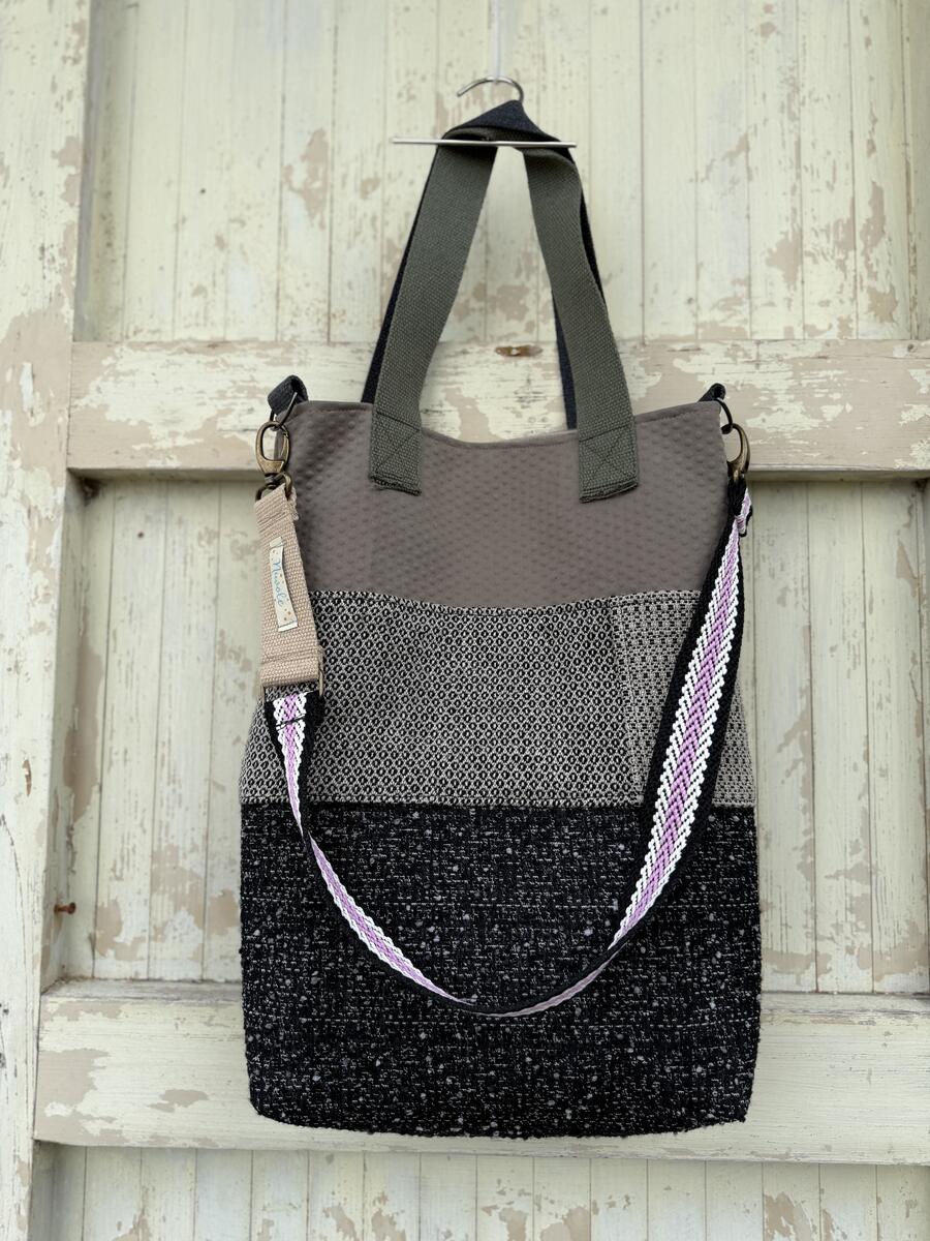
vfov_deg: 71.6
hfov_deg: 56.8
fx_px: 860
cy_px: 620
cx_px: 465
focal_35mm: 24
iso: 80
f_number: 1.78
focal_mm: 6.76
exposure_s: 1/1618
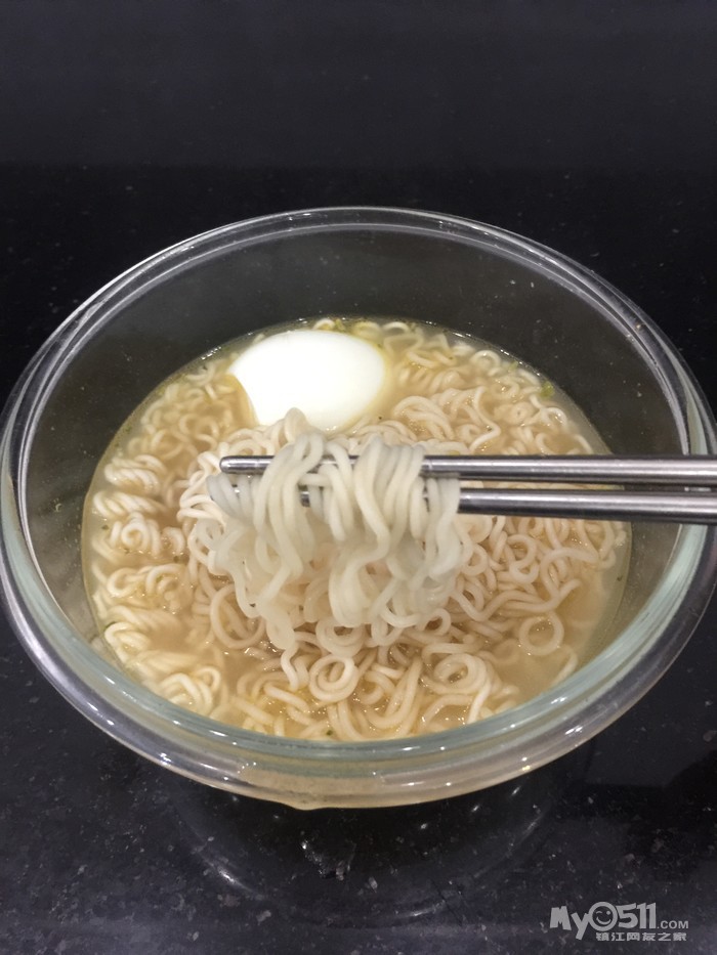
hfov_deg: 48.2
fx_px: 801
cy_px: 478
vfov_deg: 61.7
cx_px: 358
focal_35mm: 29
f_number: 2.2
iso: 125
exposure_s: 1/8
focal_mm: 4.15
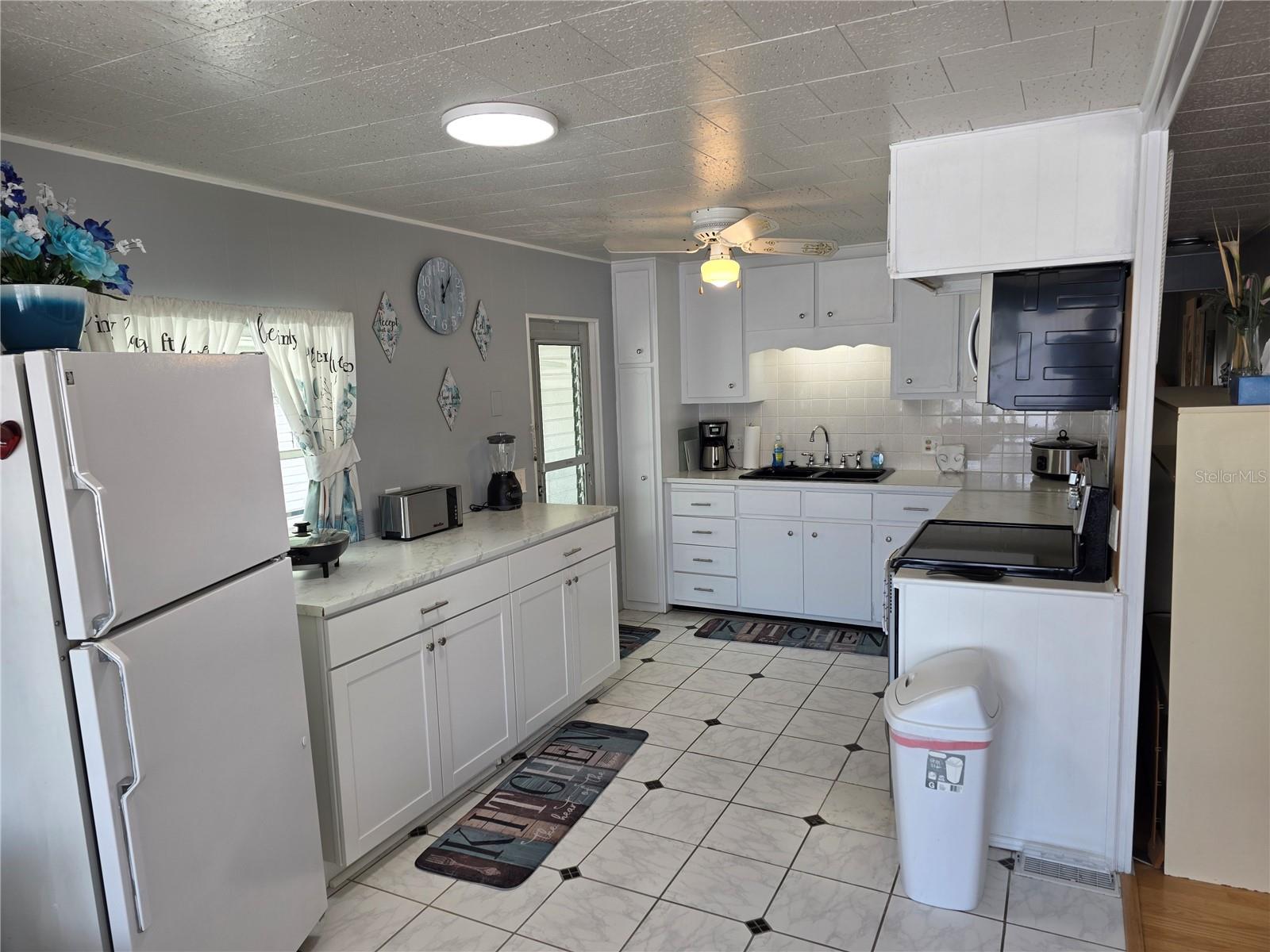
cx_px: 635
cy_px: 476
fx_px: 844
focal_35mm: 23
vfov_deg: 58.9
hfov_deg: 73.9
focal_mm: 6.3
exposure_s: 1/120
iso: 64
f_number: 1.7
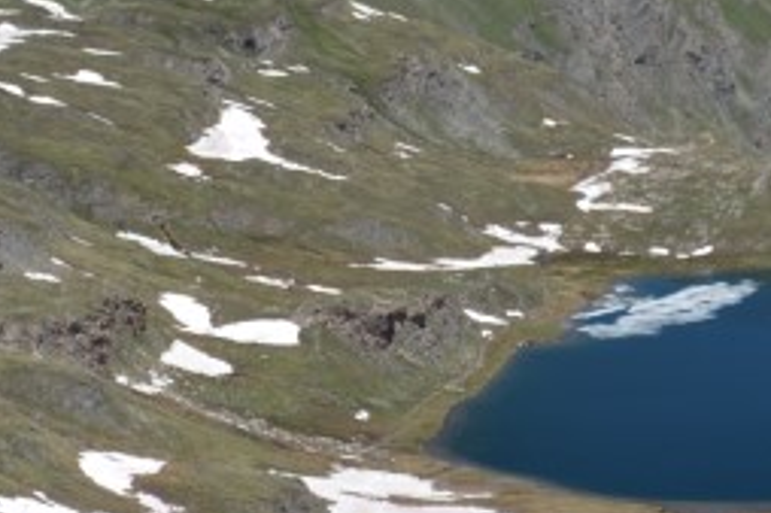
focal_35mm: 204
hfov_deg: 10.1
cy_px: 24
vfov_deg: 6.7
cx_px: 249
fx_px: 4366
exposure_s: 1/200
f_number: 7.1
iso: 100
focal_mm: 48
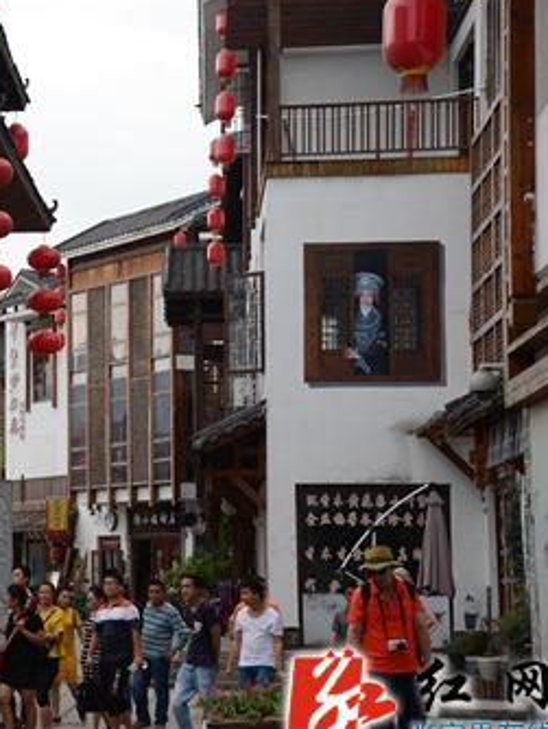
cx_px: -68
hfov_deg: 14.4
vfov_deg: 19.6
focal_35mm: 100
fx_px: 2108
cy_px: 357
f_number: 5
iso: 200
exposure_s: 1/100
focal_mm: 58
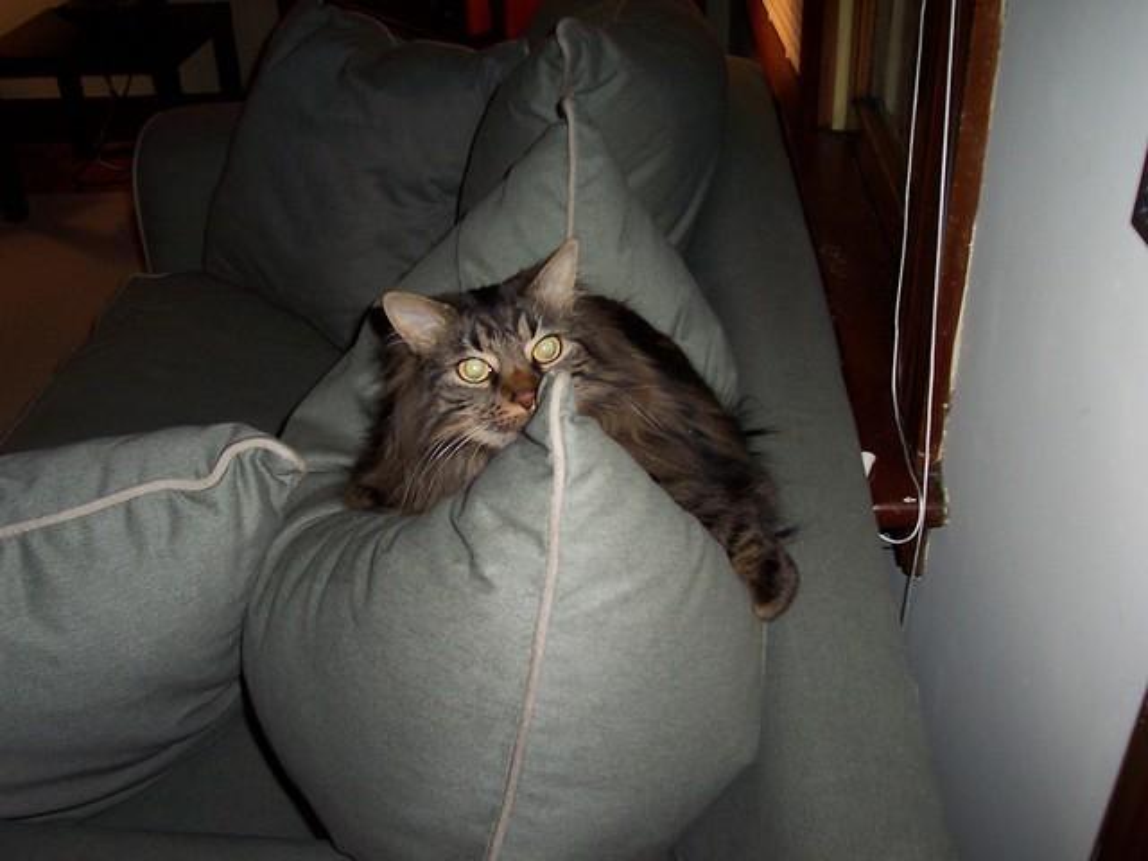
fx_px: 1227
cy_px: 430
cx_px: 574
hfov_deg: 50.1
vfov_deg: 38.7
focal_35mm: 37
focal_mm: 5.6
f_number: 2.8
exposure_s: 1/60
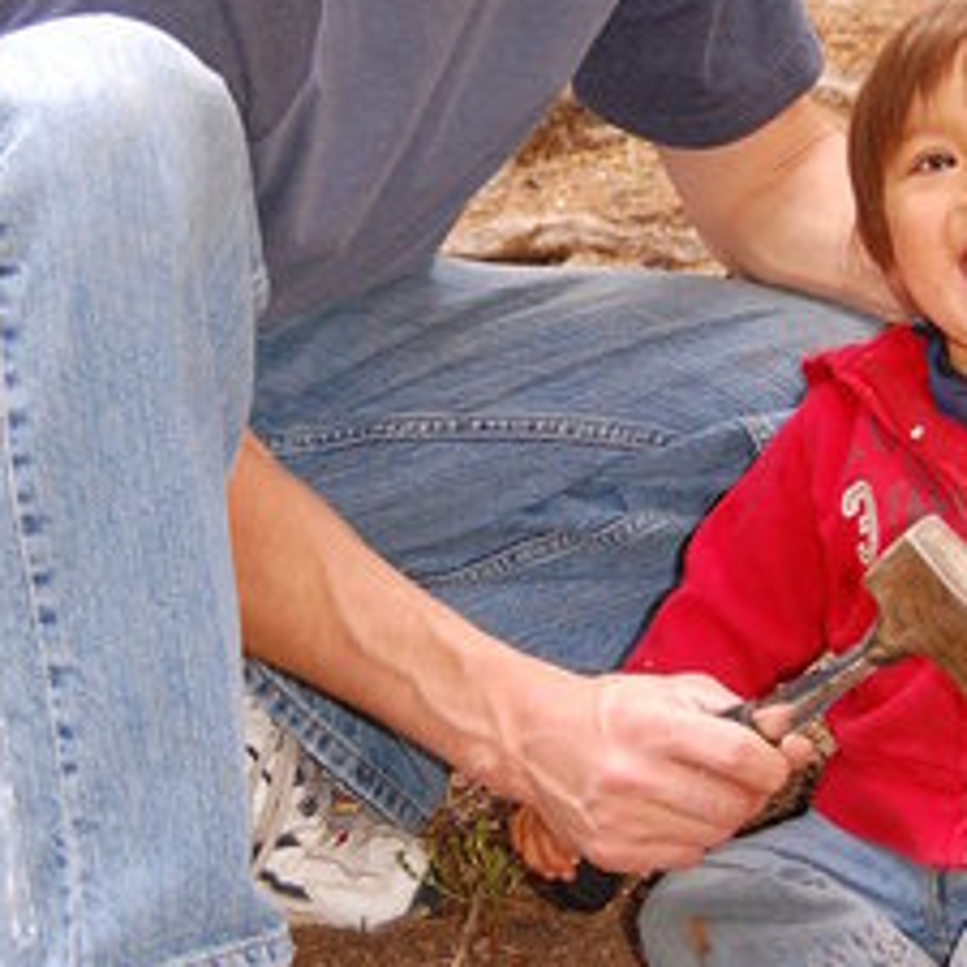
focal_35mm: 123
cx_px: 589
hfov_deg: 14.2
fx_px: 3887
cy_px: 383
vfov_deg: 14.2
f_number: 4.5
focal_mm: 34
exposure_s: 1/160
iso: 400
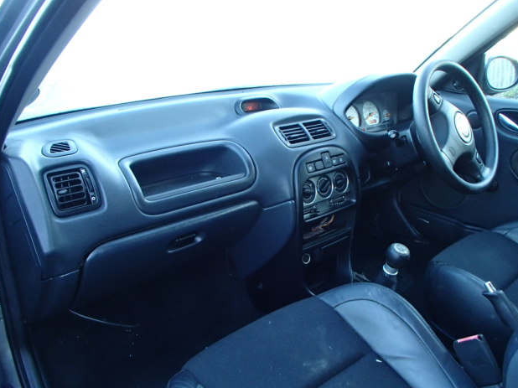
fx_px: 434
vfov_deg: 48.2
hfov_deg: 61.7
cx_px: 262
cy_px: 200
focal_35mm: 29
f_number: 3.9
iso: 500
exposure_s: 1/30
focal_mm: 5
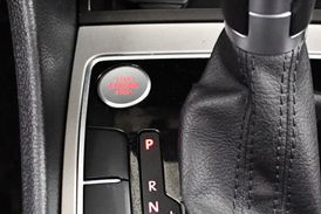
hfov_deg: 23.7
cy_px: 177
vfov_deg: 16.1
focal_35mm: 84
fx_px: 749
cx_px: 272
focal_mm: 18
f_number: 3.5
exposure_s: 1/60
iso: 4000
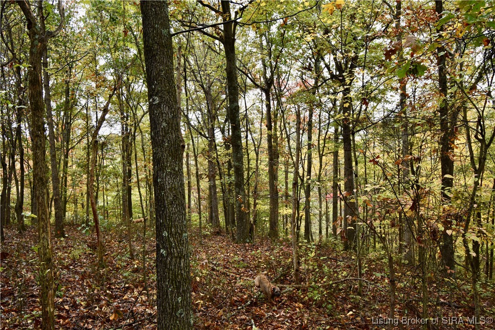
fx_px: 412
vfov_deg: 43.6
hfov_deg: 61.9
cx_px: 248
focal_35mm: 30
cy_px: 165
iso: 400
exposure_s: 1/200
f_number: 7.1
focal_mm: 20
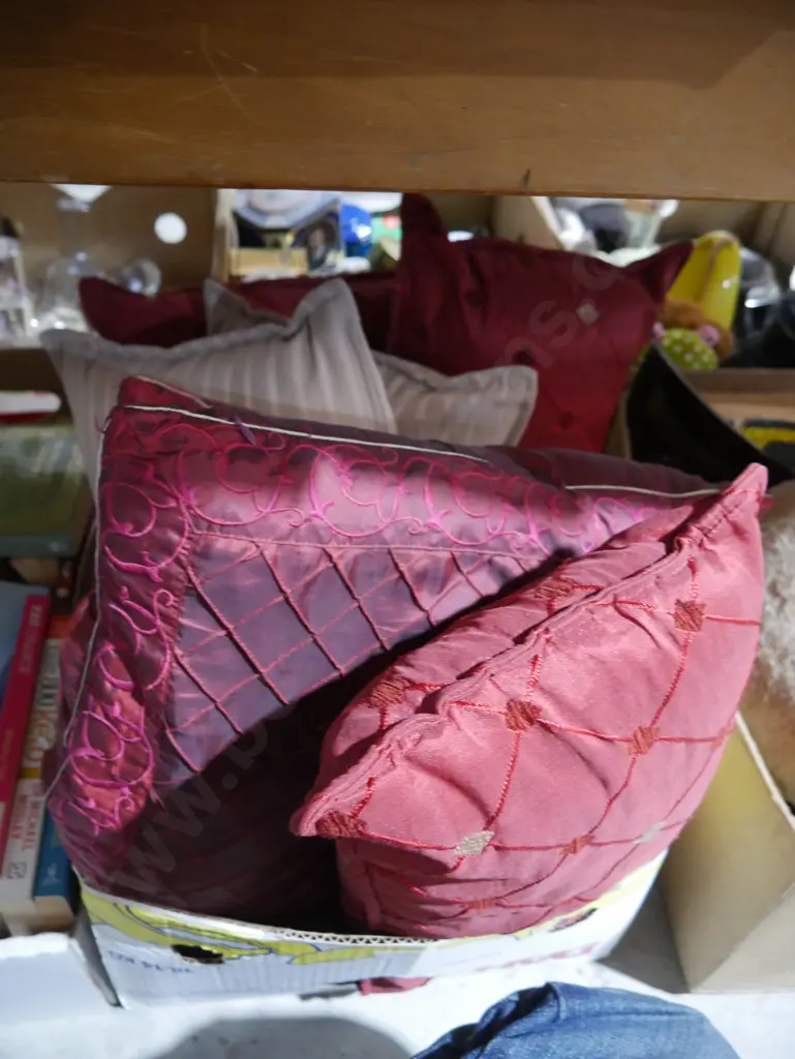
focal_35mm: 28
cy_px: 530
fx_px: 857
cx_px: 398
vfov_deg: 63.4
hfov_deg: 49.8
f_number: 3.5
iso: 2500
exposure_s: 1/60
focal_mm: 14
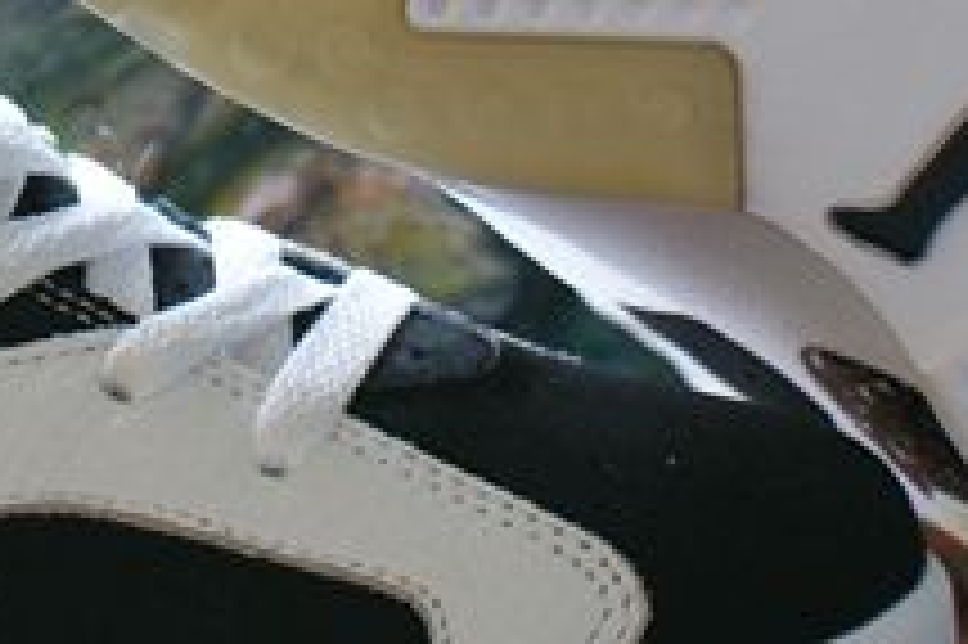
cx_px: 189
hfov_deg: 14.1
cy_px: 38
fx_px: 3896
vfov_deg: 9.4
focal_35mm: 145
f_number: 4.5
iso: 250
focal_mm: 26
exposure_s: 1/50
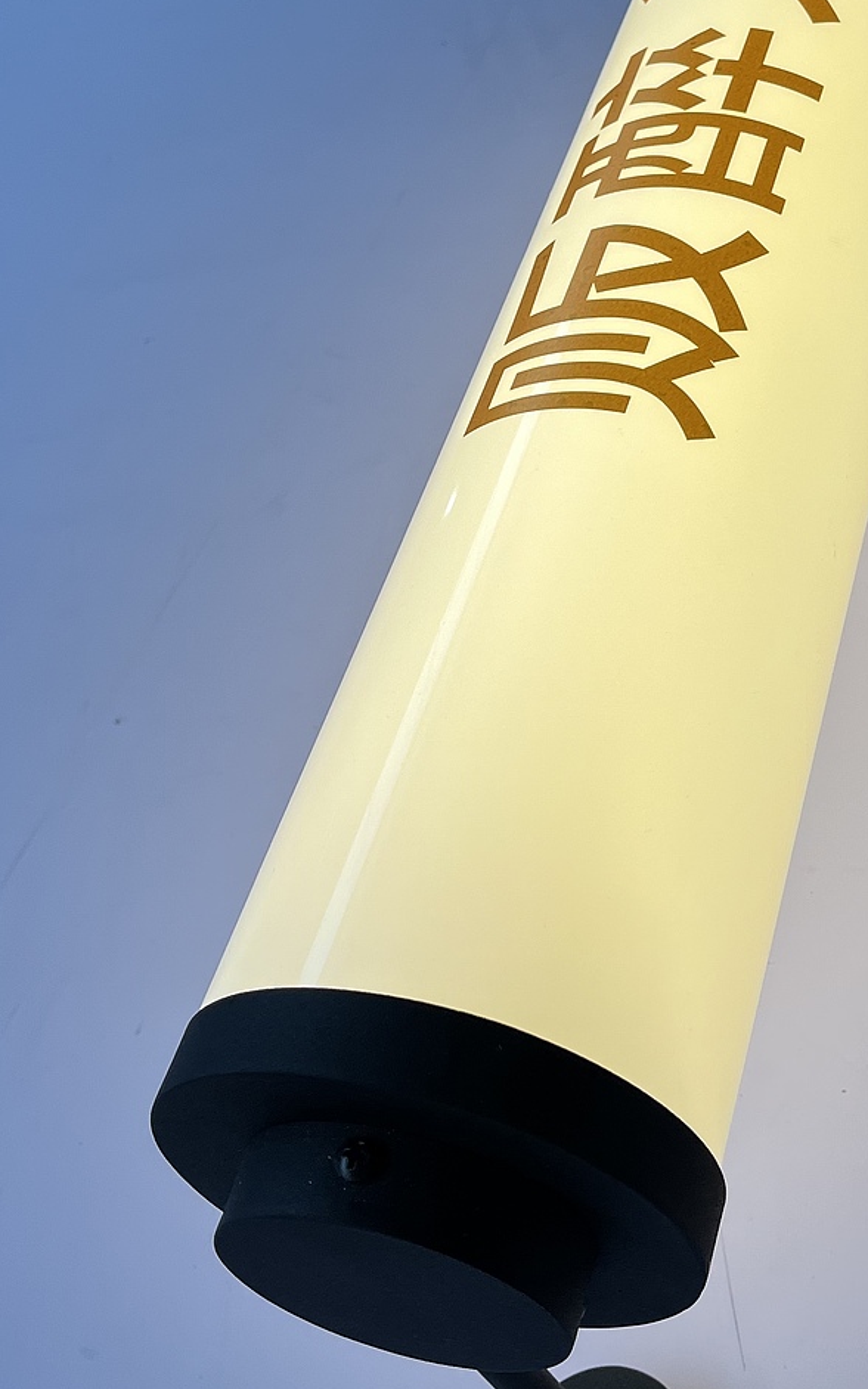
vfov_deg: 40.2
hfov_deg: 25.3
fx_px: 1893
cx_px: 720
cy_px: 588
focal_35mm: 50
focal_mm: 5.1
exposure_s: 1/327
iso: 50
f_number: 1.6
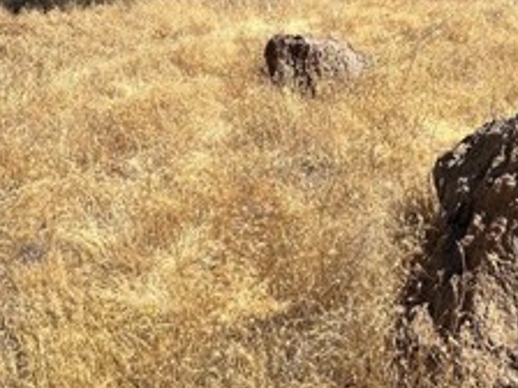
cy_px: 28
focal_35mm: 40
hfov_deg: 46.6
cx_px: 305
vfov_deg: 33.7
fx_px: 599
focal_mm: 2.22
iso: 50
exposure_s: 1/1984
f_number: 2.2
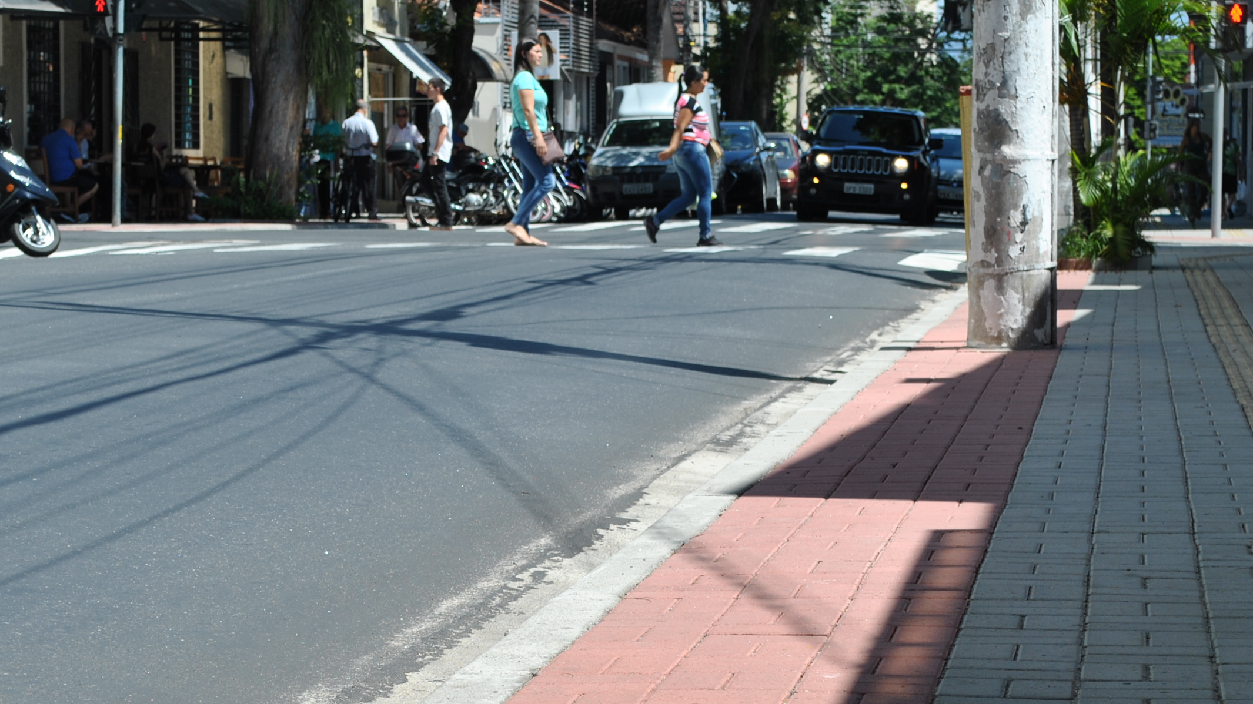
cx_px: 538
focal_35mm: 118
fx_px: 3910
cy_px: 461
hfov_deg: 18.2
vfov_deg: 10.3
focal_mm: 55
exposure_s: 1/250
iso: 100
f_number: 8
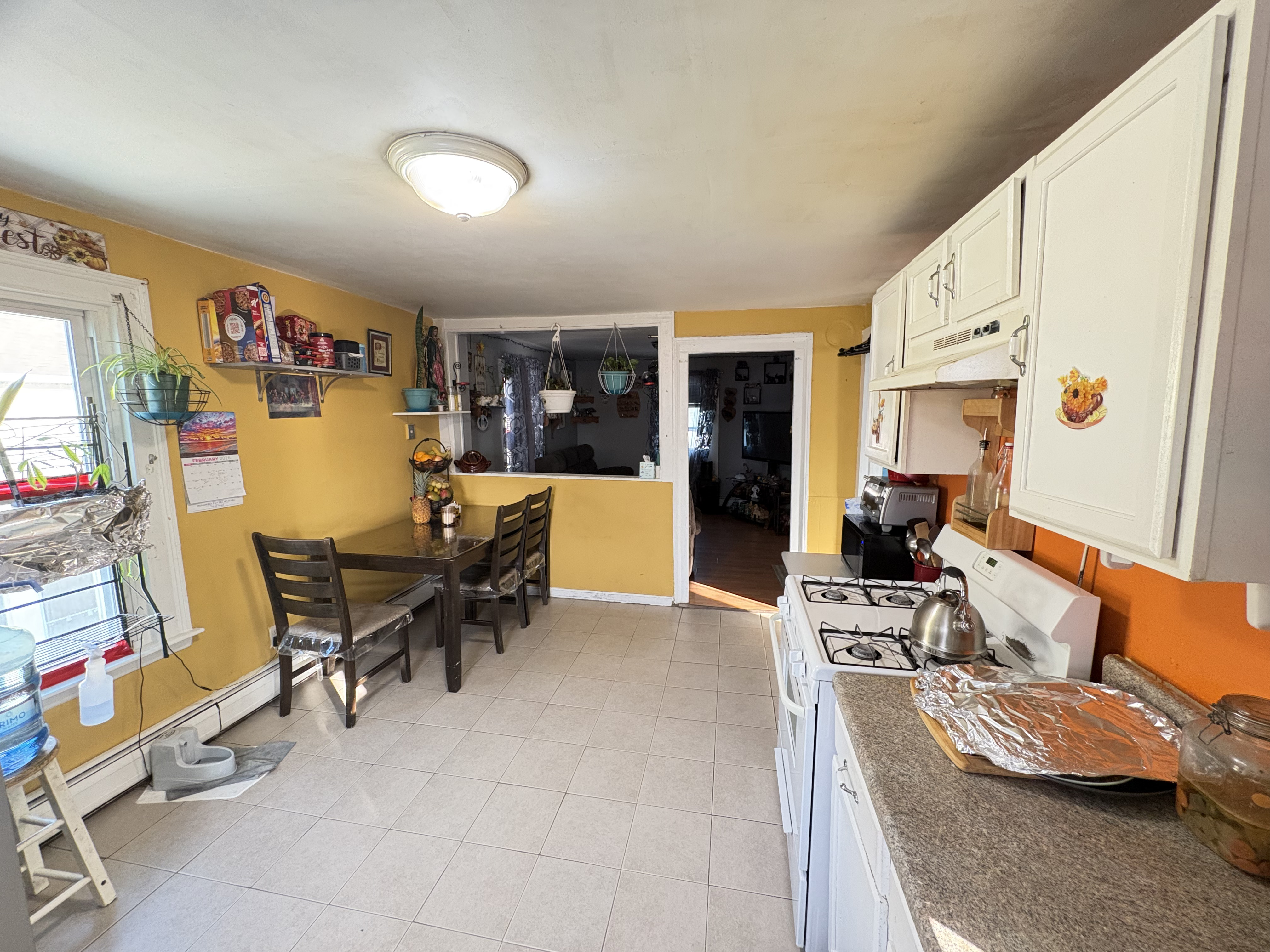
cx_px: 635
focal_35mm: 14
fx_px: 514
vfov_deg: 85.7
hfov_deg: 102.1
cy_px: 476
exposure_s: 1/60
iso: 500
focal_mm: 2.22
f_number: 2.2
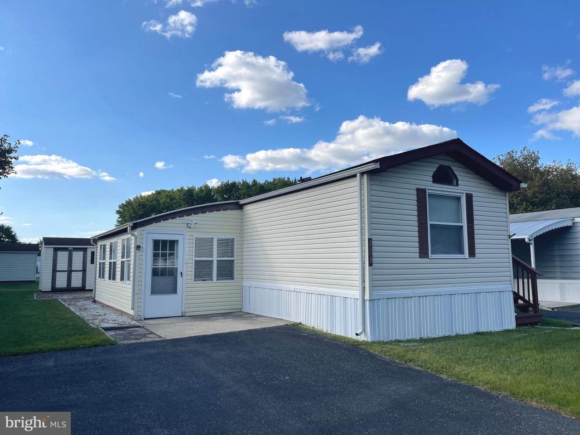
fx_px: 419
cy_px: 218
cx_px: 290
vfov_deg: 54.9
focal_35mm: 25
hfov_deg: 69.4
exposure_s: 1/3257
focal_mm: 5.1
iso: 32
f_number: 1.6
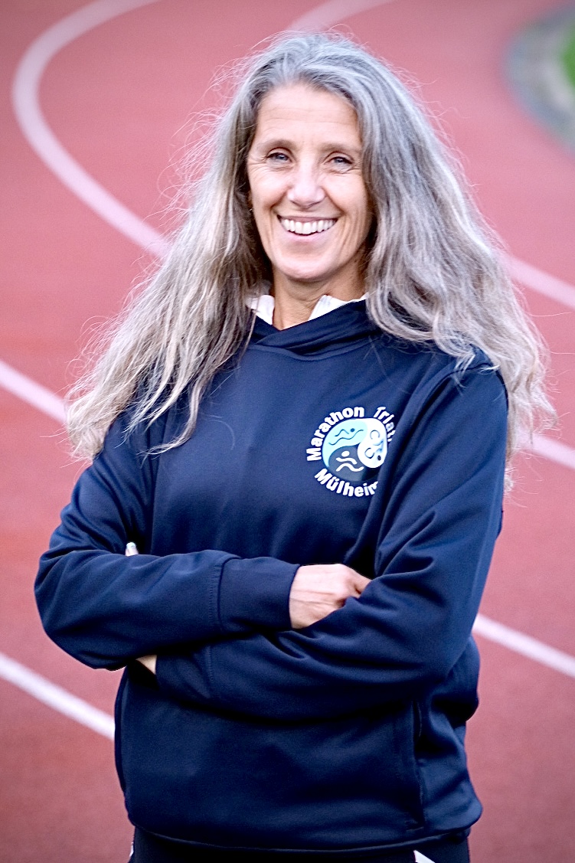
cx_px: 288
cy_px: 432
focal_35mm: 135
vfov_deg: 15.2
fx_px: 3235
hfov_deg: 10.2
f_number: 2.8
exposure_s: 1/125
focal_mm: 90
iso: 800
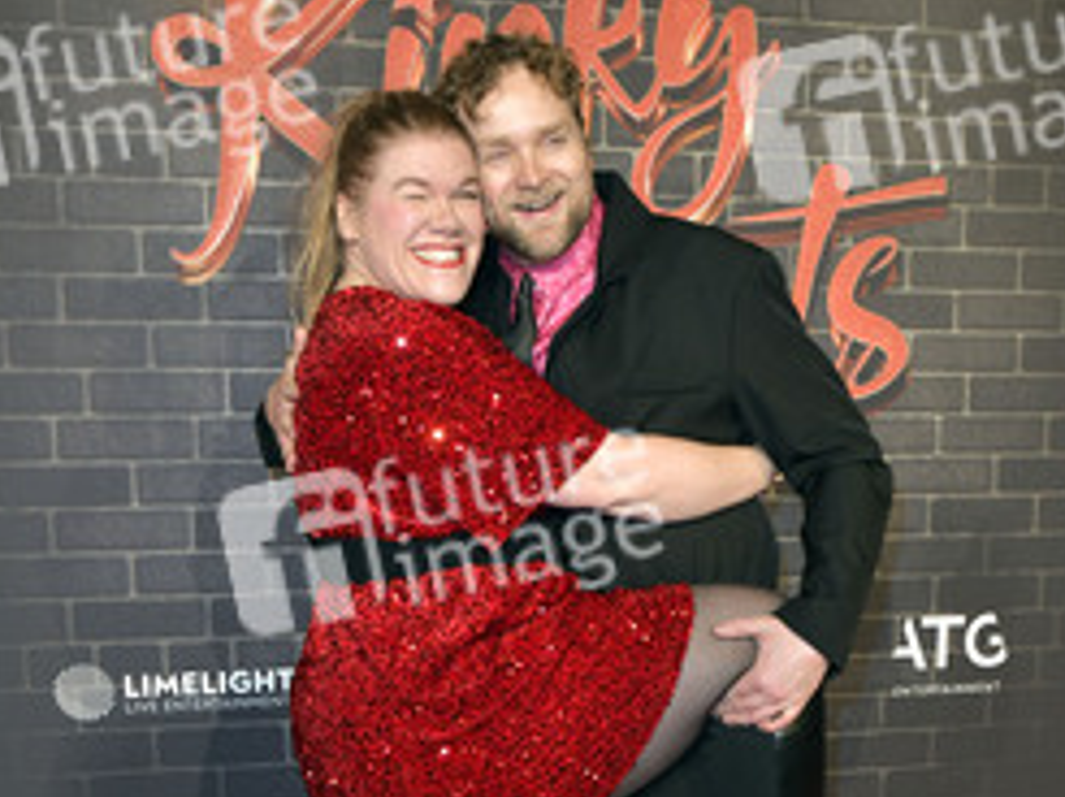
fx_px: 1537
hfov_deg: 38.2
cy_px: 749
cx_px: 567
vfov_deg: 27.8
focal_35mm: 50
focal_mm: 32
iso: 1600
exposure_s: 1/250
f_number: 7.1
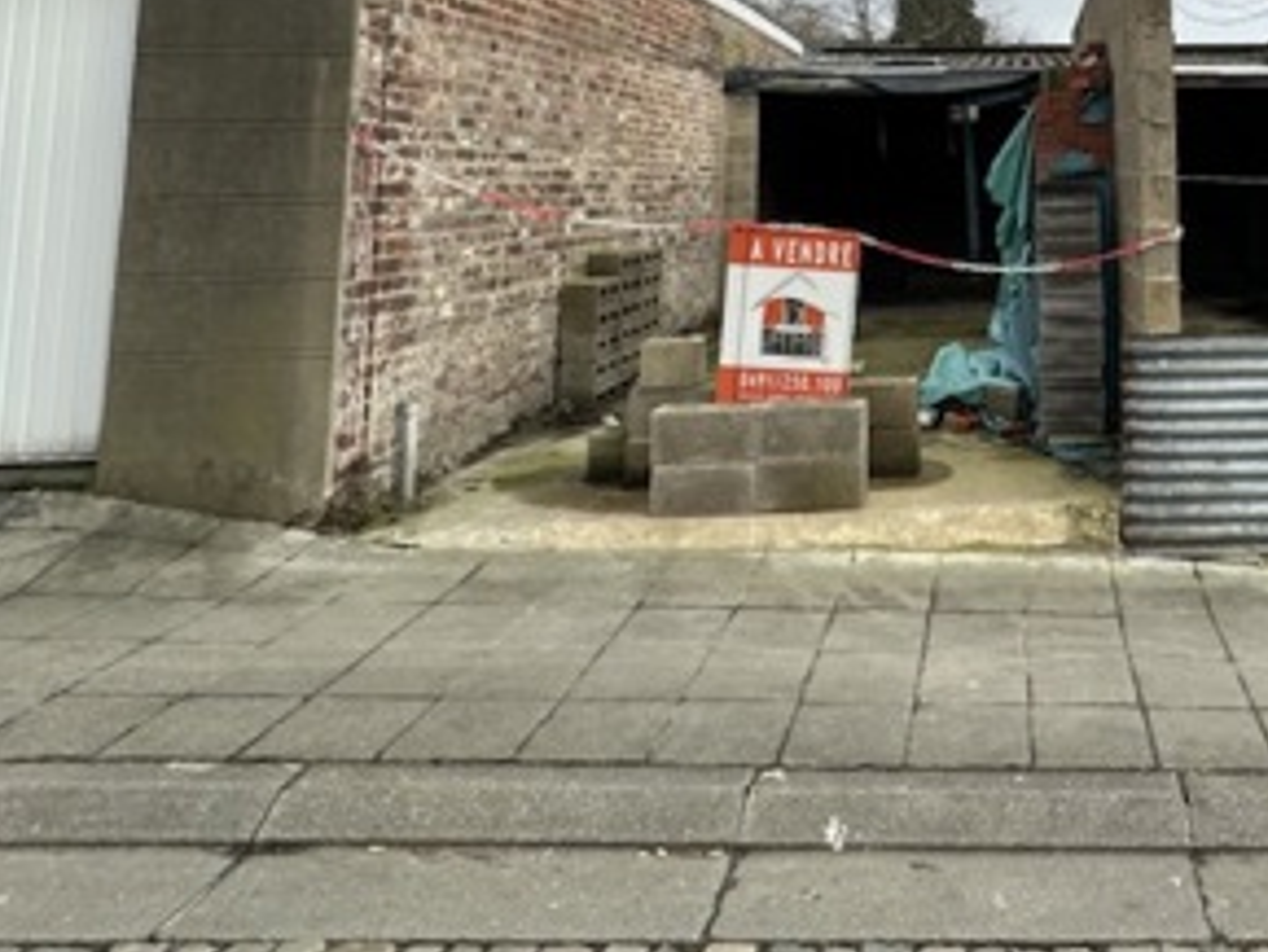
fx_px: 1136
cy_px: 44
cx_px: 1097
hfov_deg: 52.6
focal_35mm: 31
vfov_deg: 40.9
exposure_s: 1/963
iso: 50
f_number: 2.2
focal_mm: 2.22
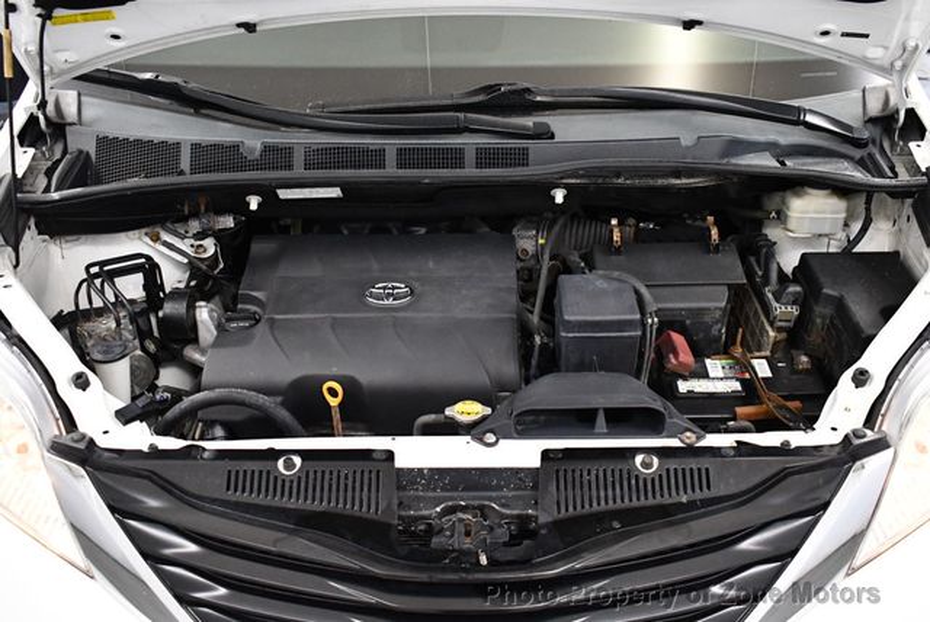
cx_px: 465
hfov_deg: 53.1
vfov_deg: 36.9
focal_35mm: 36
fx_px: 931
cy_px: 311
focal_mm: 18
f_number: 3.5
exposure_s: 1/125
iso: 2500
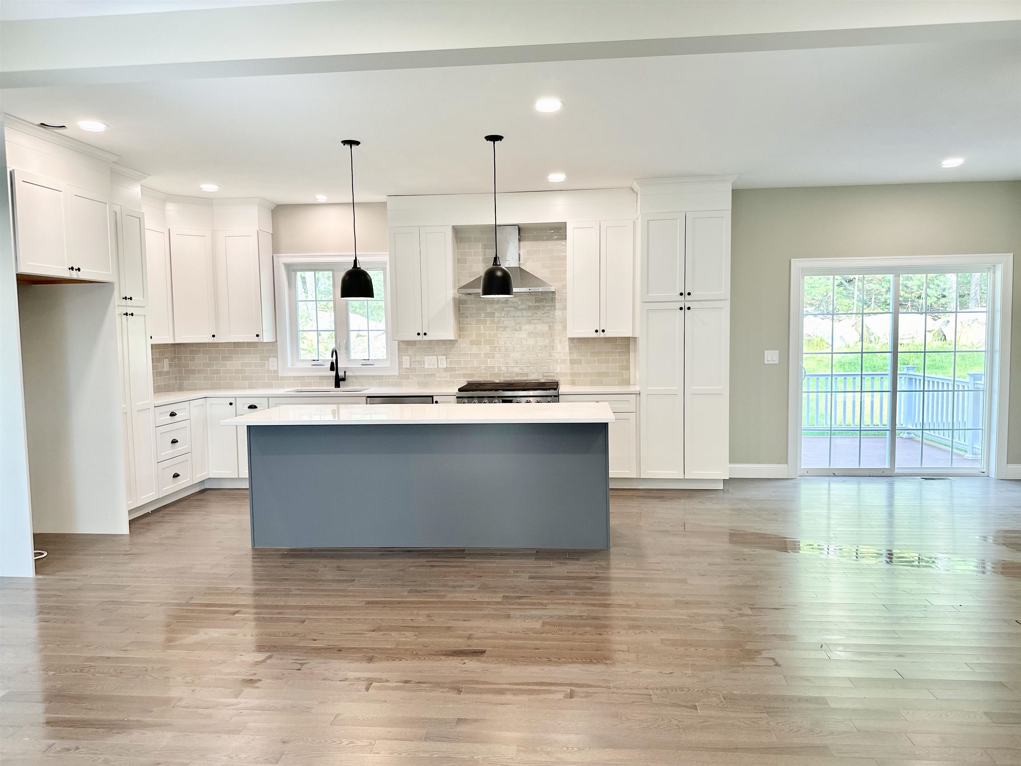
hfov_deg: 71.6
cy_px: 383
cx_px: 510
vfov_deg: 56.8
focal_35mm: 24
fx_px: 708
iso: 100
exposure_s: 1/123
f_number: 1.78
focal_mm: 6.86
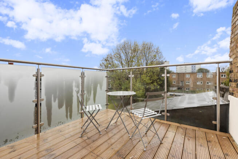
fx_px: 106
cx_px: 119
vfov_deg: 73.8
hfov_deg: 96.7
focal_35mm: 16
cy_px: 80
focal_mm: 16
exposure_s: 1/100
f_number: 10
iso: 1000
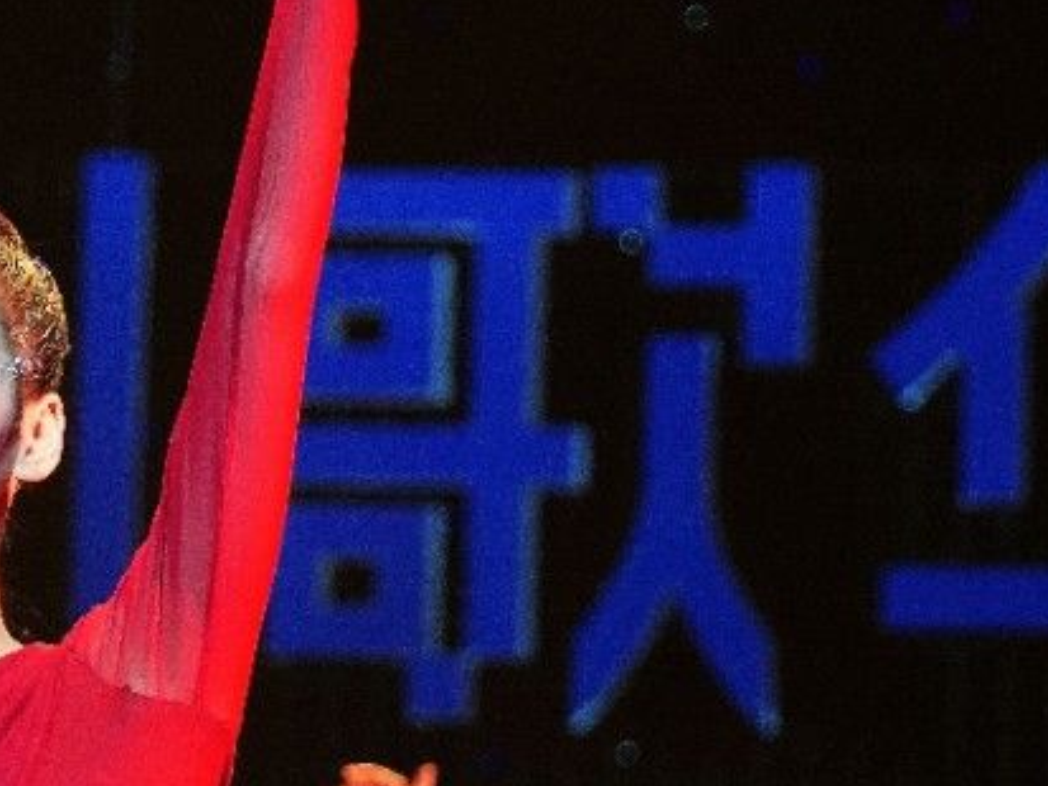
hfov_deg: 3.0
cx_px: 15
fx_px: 19745
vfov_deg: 2.3
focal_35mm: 652
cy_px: 389
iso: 8000
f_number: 5.6
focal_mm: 200
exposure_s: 1/250
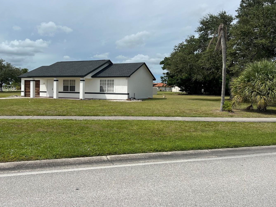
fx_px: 247
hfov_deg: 58.1
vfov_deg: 45.3
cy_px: 90
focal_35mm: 31
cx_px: 116
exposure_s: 1/6993
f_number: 1.5
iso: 50
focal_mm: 5.7
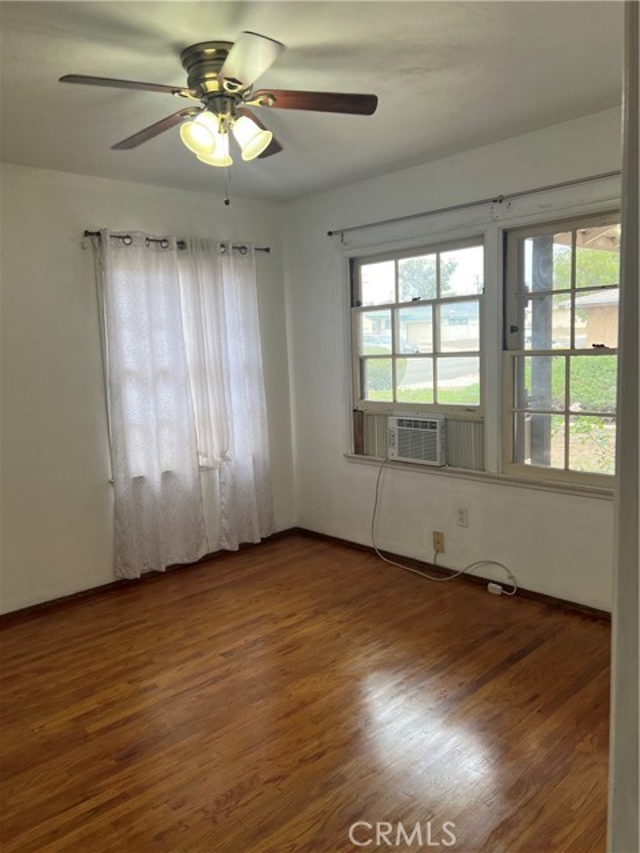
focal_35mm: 26
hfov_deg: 53.1
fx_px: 641
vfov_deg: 67.3
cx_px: 320
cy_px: 426
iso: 100
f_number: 1.5
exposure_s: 1/120
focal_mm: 5.7
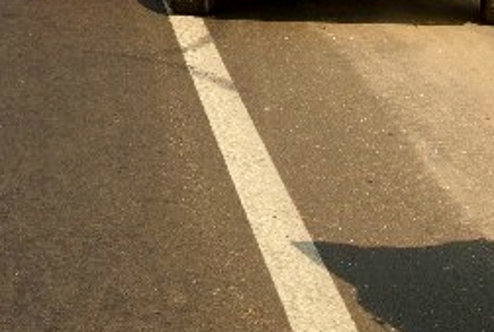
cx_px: 74
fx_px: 2048
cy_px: -101
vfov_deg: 9.1
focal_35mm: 149
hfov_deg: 13.7
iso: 160
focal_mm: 31
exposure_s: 1/250
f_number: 8
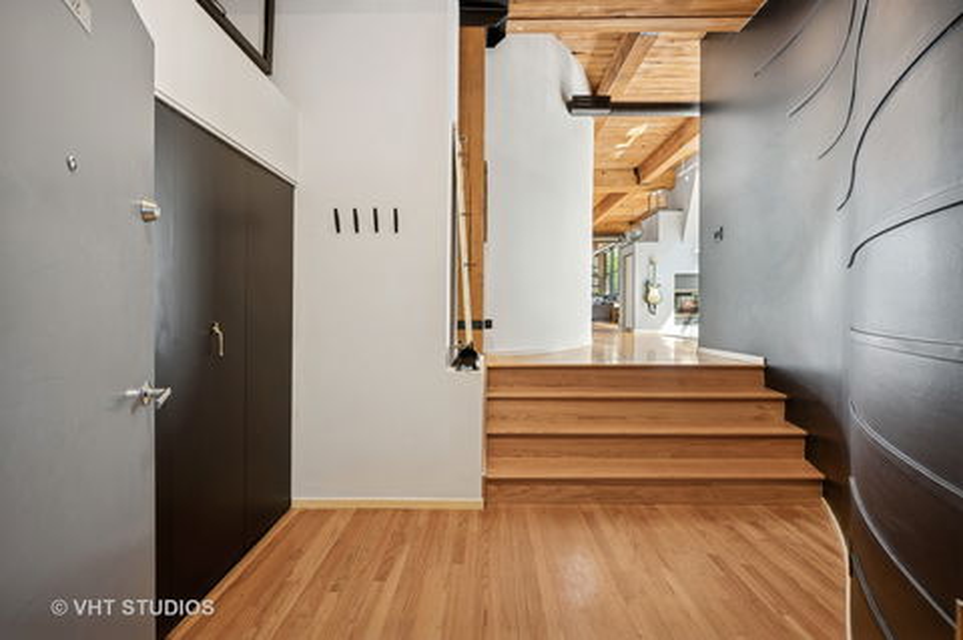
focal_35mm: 14
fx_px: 374
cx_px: 482
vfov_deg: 81.1
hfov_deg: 104.3
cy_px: 320
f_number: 10
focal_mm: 14
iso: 100
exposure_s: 1/2
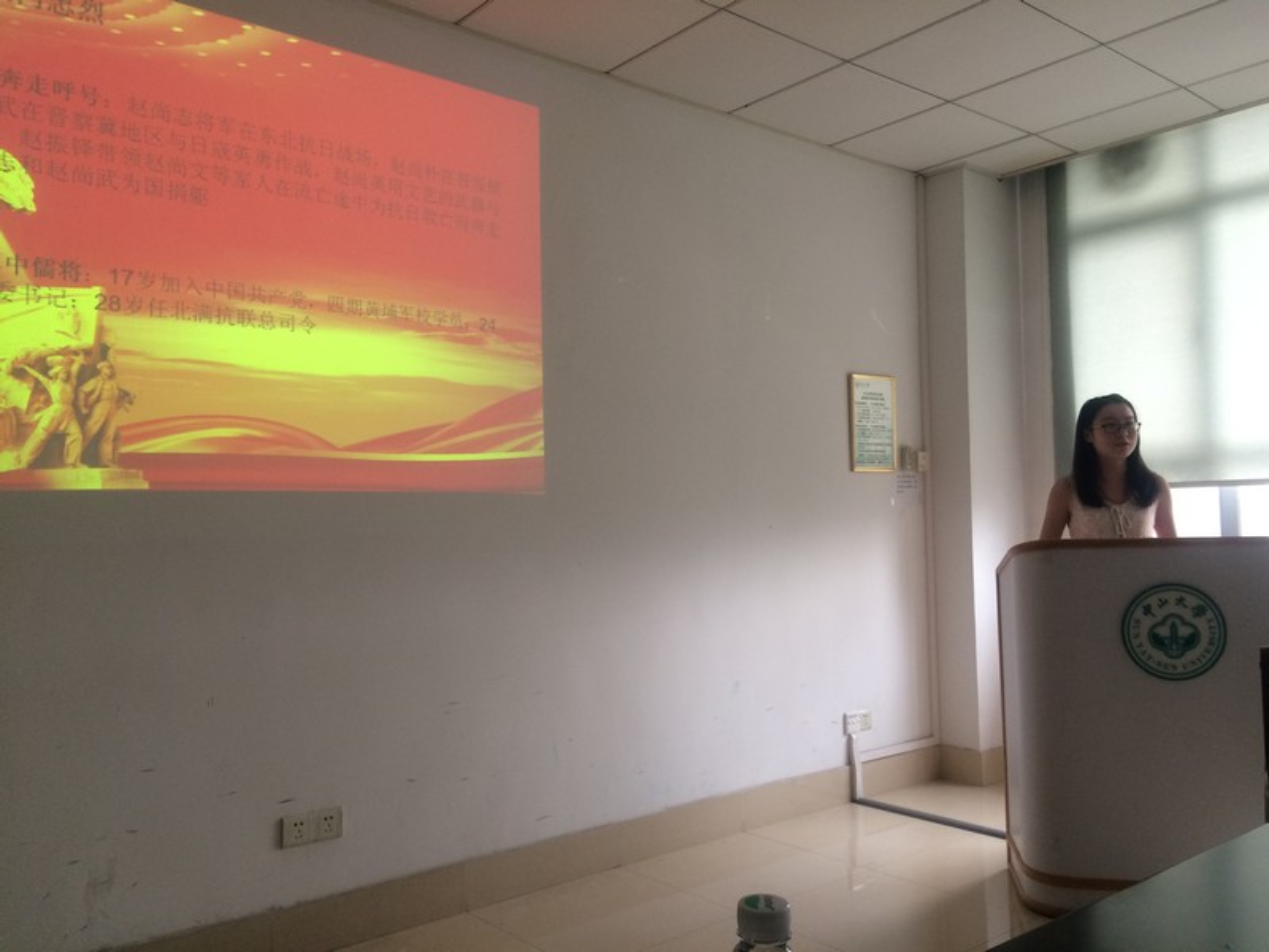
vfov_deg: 48.2
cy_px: 476
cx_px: 634
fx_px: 1063
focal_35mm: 29
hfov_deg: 61.7
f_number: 2.2
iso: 50
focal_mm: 4.15
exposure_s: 1/30
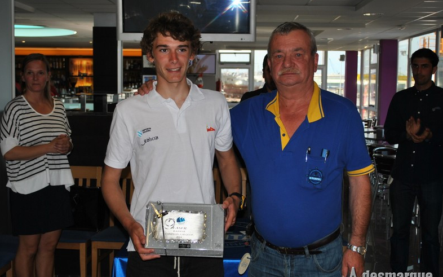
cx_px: 223
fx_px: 658
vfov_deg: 23.7
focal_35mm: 55
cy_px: 144
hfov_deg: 37.2
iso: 100
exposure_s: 1/60
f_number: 5
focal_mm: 35
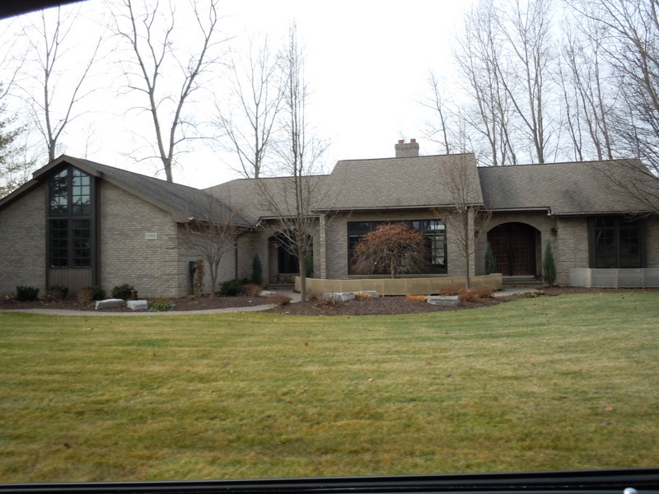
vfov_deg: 49.7
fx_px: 533
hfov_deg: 63.4
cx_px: 330
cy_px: 247
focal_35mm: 28
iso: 100
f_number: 3.7
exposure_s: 1/250
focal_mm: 5
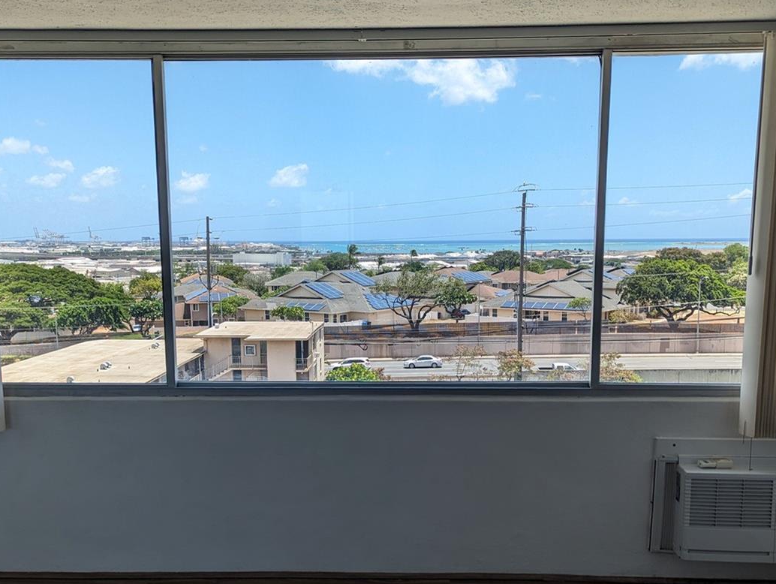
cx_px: 389
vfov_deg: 38.5
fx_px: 830
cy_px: 364
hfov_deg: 50.1
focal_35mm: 37
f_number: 1.85
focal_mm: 6.81
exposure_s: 1/1205
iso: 46
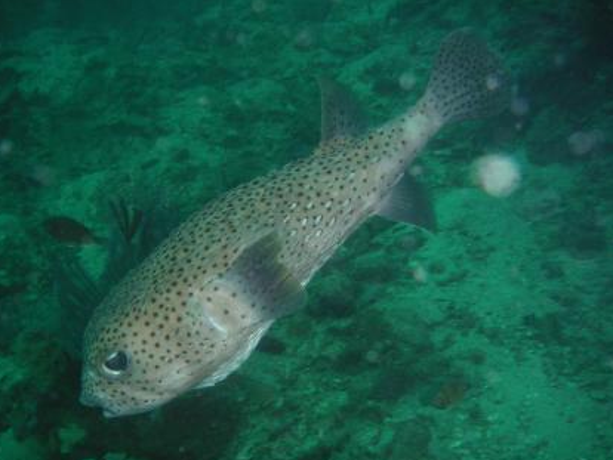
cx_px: 304
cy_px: 233
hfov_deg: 47.8
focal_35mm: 39
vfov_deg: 36.9
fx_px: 691
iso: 160
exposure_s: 1/45
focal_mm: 6
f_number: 2.8
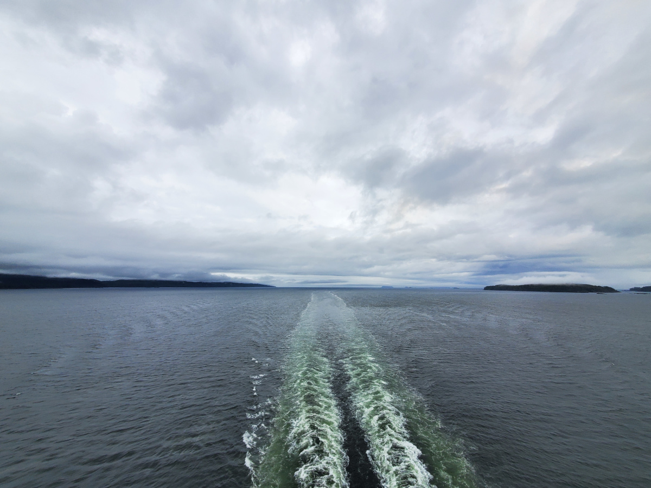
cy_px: 244
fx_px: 244
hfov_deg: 106.2
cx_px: 326
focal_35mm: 13
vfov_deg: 89.9
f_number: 2.2
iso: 50
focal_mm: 1.8
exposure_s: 1/1580
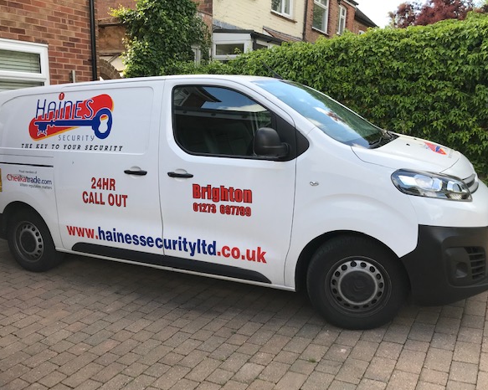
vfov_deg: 48.5
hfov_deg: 58.8
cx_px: 236
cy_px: 200
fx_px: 433
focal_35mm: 30
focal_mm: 3.99
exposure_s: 1/467
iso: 20
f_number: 1.8
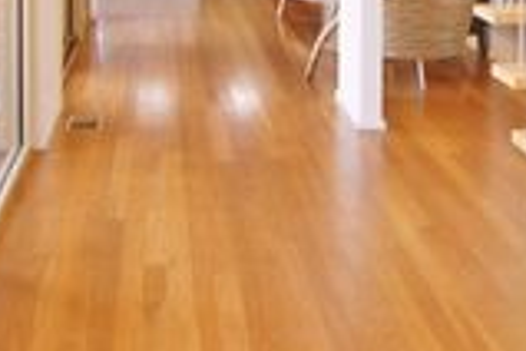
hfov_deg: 25.0
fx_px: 1169
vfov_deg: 15.8
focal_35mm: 80
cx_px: 414
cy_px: -161
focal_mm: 18
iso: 400
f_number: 4.5
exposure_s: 1/30
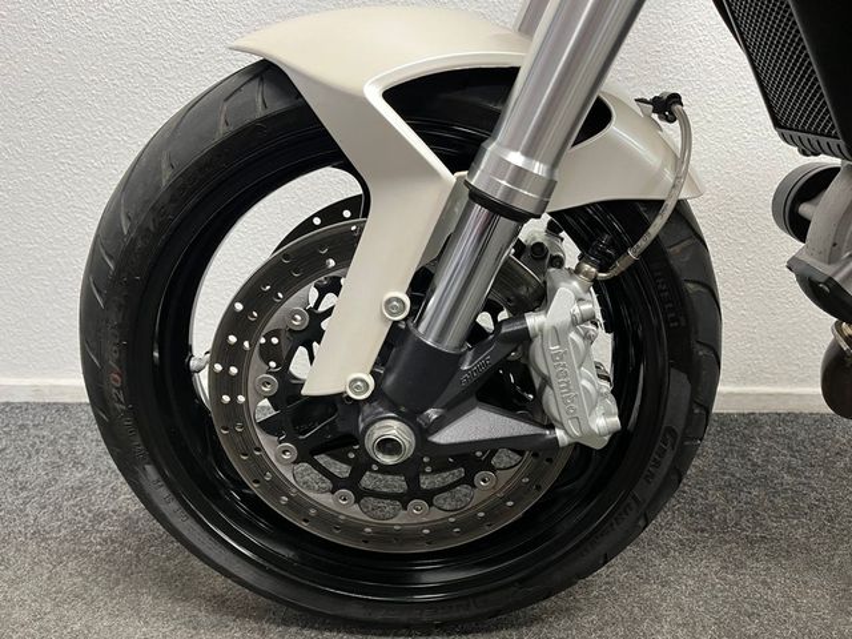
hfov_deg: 67.3
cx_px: 426
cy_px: 320
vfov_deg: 53.1
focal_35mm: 26
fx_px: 640
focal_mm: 5.1
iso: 200
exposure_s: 1/50
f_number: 1.6
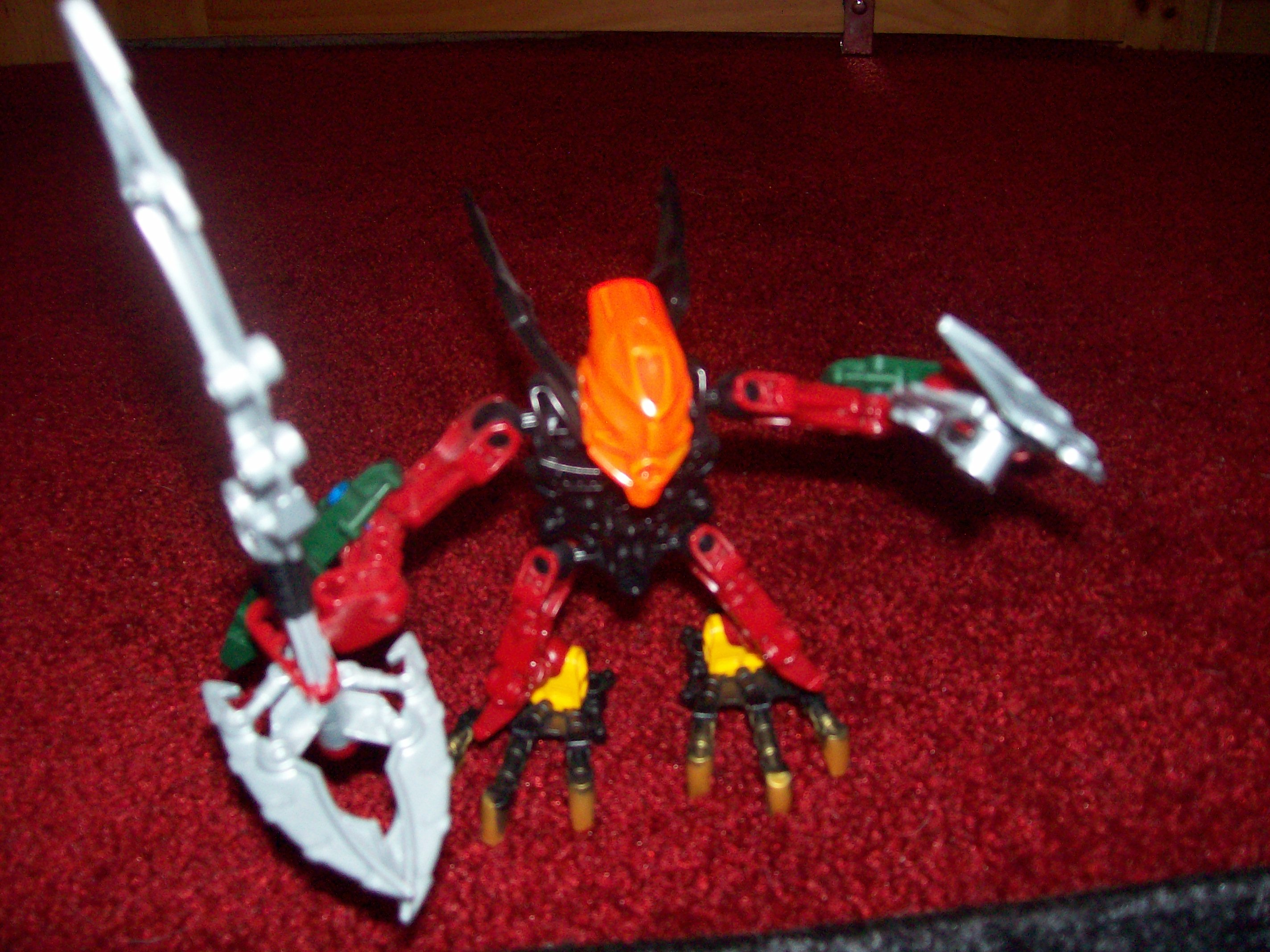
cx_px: 635
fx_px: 1320
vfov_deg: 39.6
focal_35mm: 36
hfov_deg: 51.4
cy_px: 476
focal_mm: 6
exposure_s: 1/64
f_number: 2.7
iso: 140
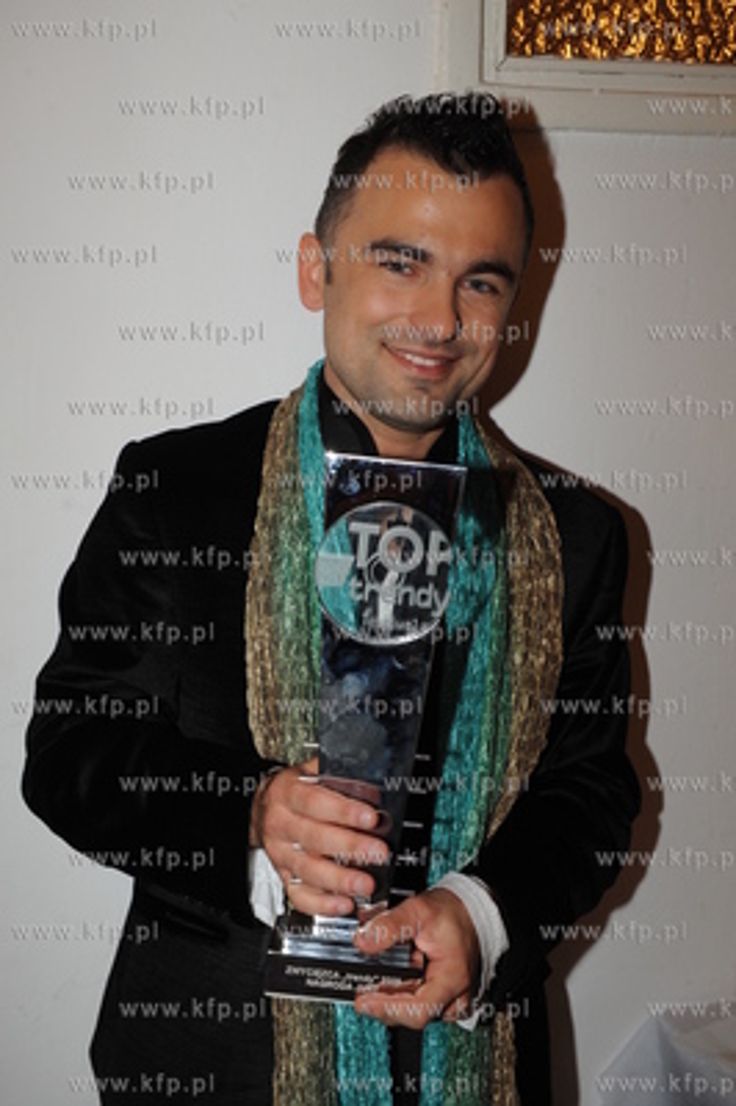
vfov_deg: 41.1
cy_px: 553
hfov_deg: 28.0
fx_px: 1474
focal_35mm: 48
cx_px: 368
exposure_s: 1/60
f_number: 5.6
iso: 800
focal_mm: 48
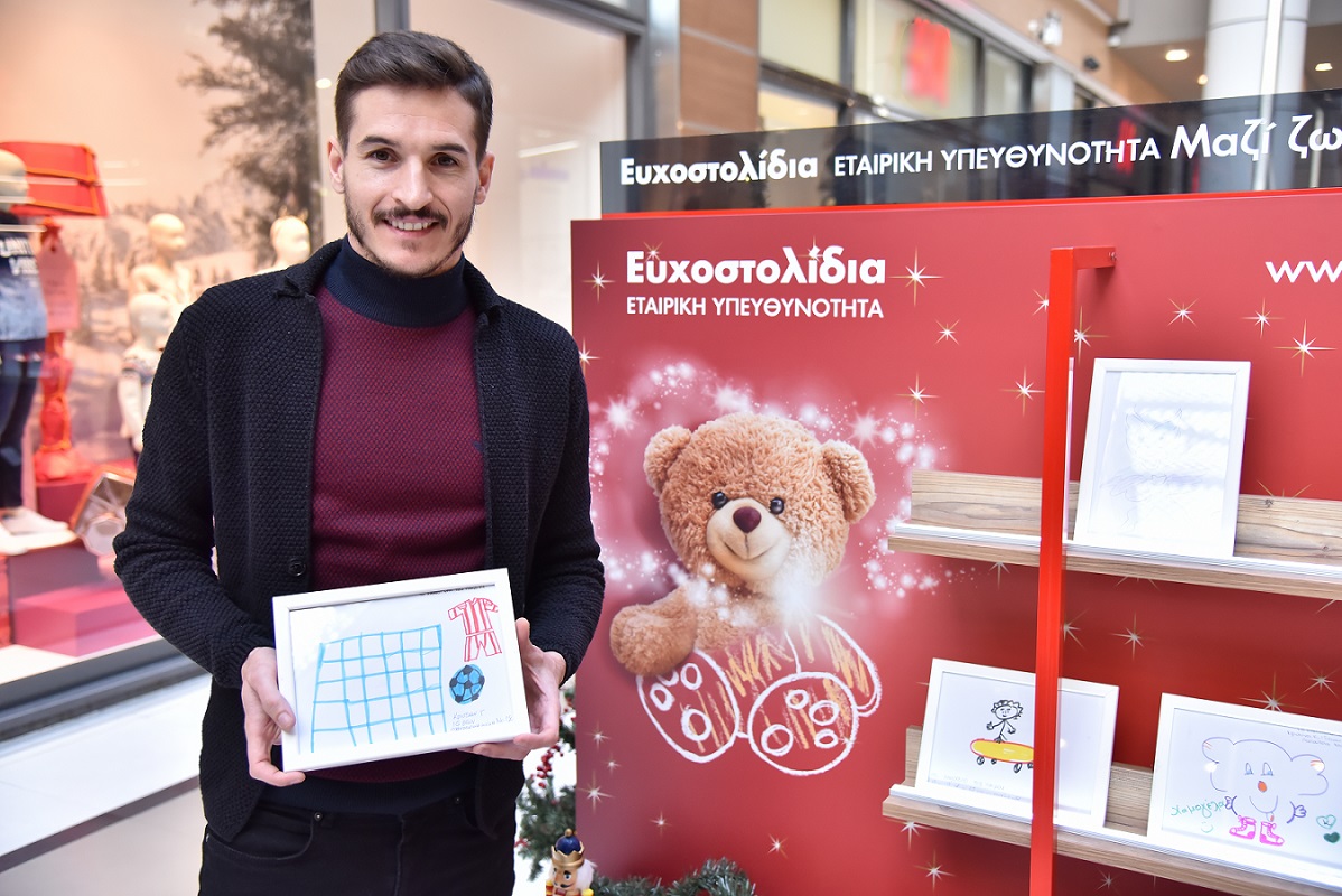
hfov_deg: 55.8
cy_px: 448
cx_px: 671
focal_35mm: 34
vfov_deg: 38.9
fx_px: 1268
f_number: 4
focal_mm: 34
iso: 1600
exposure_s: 1/400
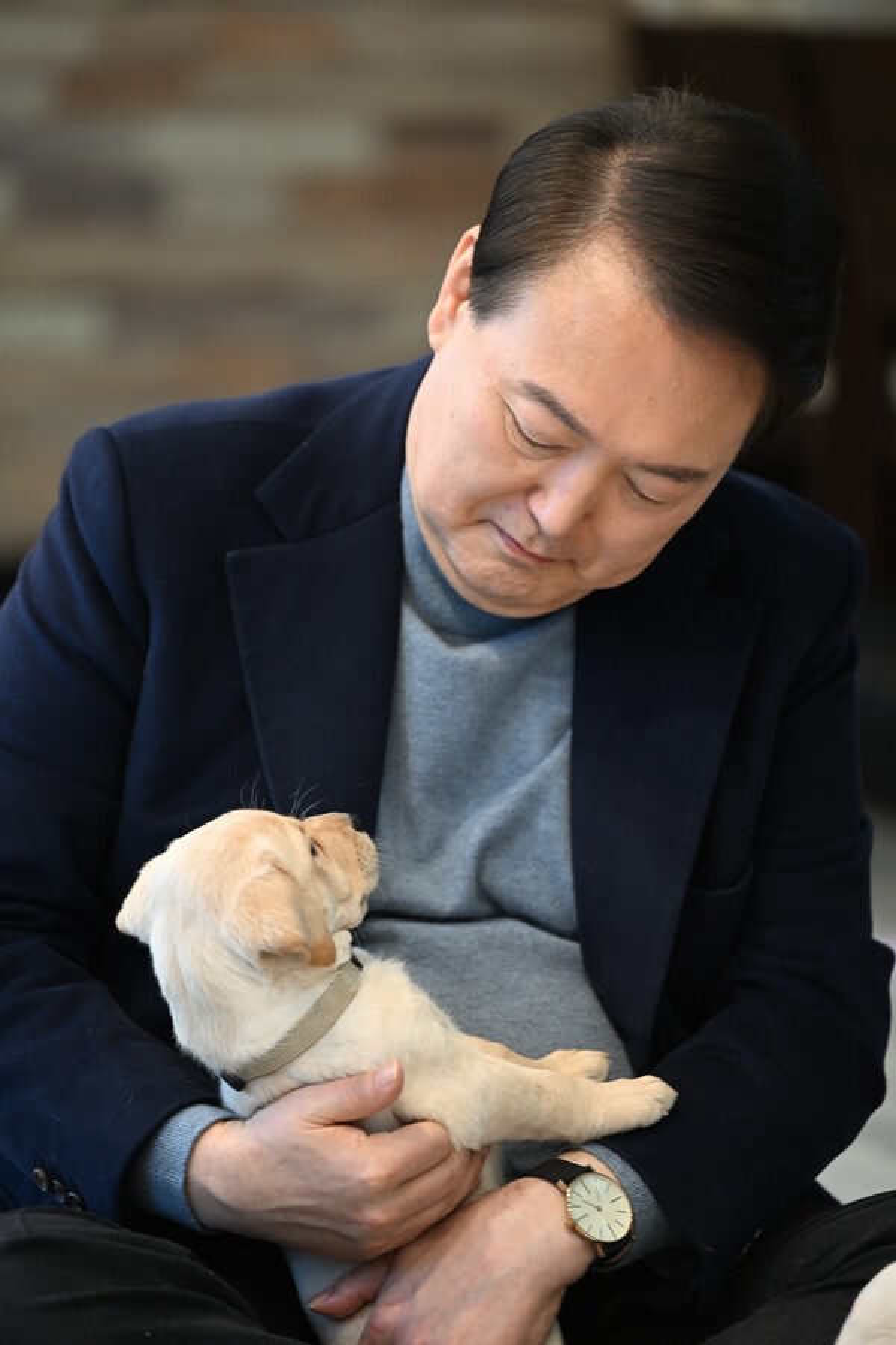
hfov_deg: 6.9
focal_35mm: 200
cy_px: 672
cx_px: 448
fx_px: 7466
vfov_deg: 10.3
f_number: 3.2
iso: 1250
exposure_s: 1/200
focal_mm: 200
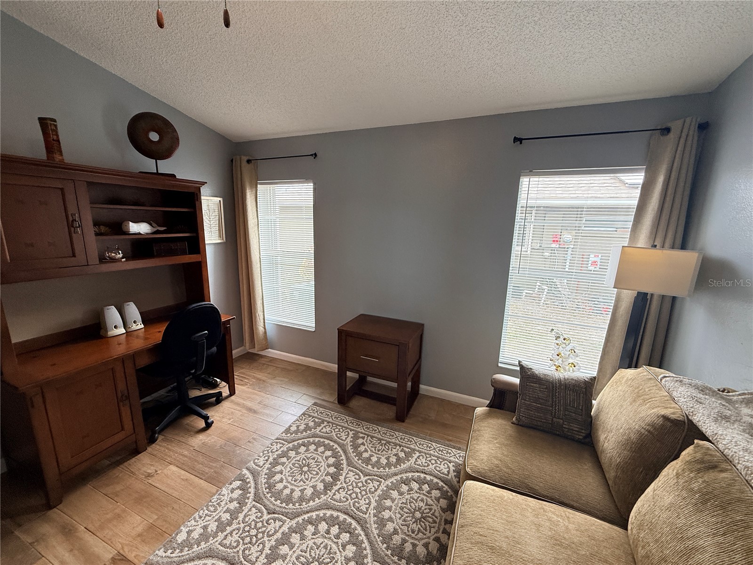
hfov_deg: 102.1
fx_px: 305
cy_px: 282
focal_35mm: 14
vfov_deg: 85.7
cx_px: 376
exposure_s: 1/120
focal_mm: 2.22
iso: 160
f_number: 2.2
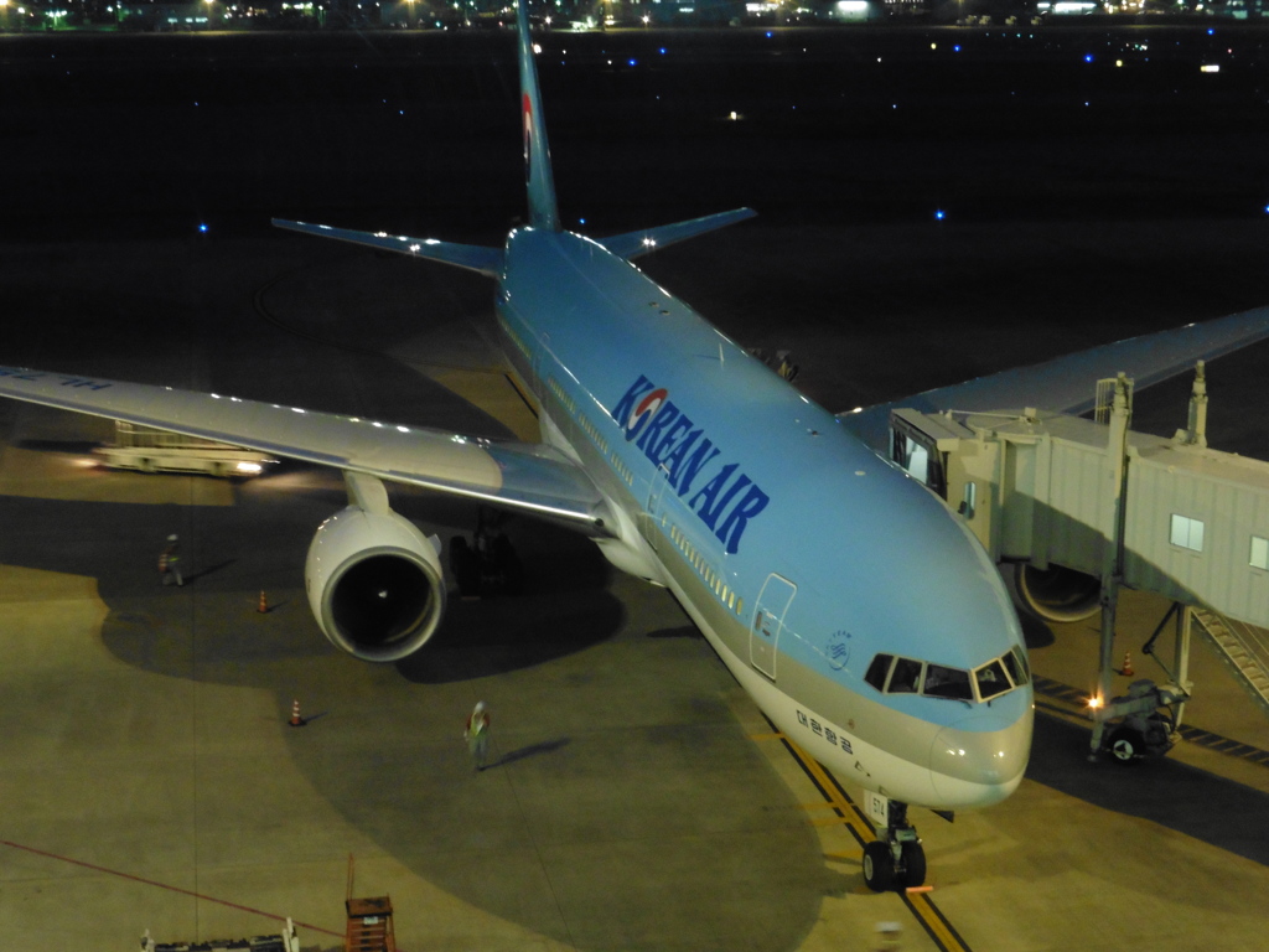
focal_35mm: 62
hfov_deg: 31.2
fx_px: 2273
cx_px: 634
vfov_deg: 23.7
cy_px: 476
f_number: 4.8
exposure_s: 1/4
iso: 640
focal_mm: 11
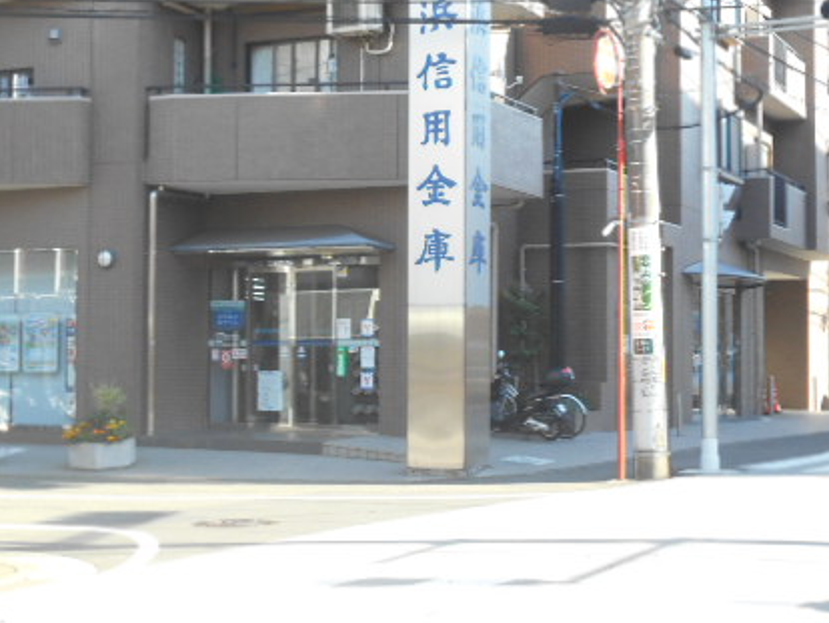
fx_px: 1629
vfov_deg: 21.6
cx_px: 414
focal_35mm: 68
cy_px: 302
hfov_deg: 28.5
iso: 220
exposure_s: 1/250
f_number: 4.2
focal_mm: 7.7
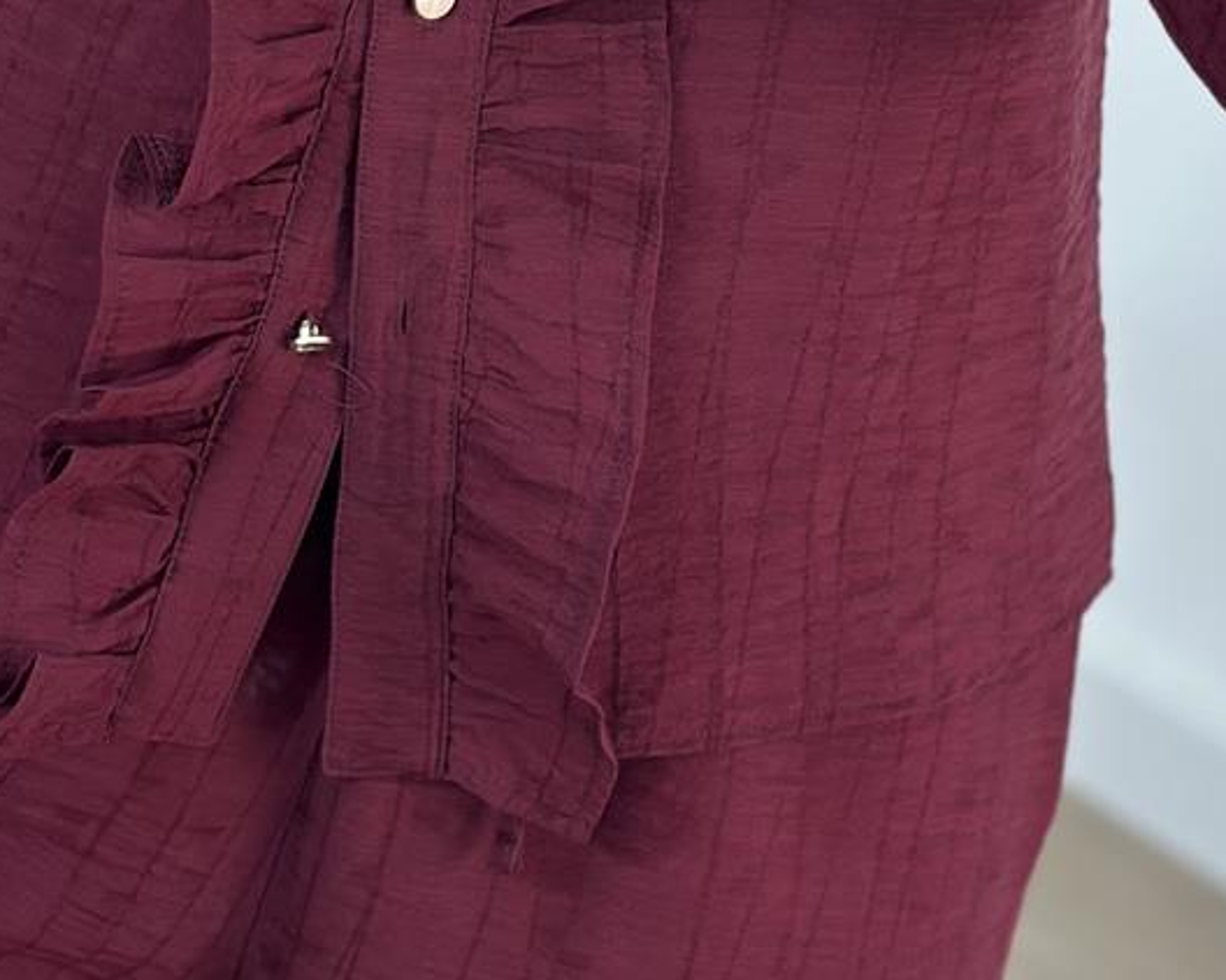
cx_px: 453
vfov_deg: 10.8
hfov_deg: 13.6
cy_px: 93
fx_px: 5151
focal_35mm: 142
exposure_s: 1/100
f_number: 1.78
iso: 100
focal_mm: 6.86
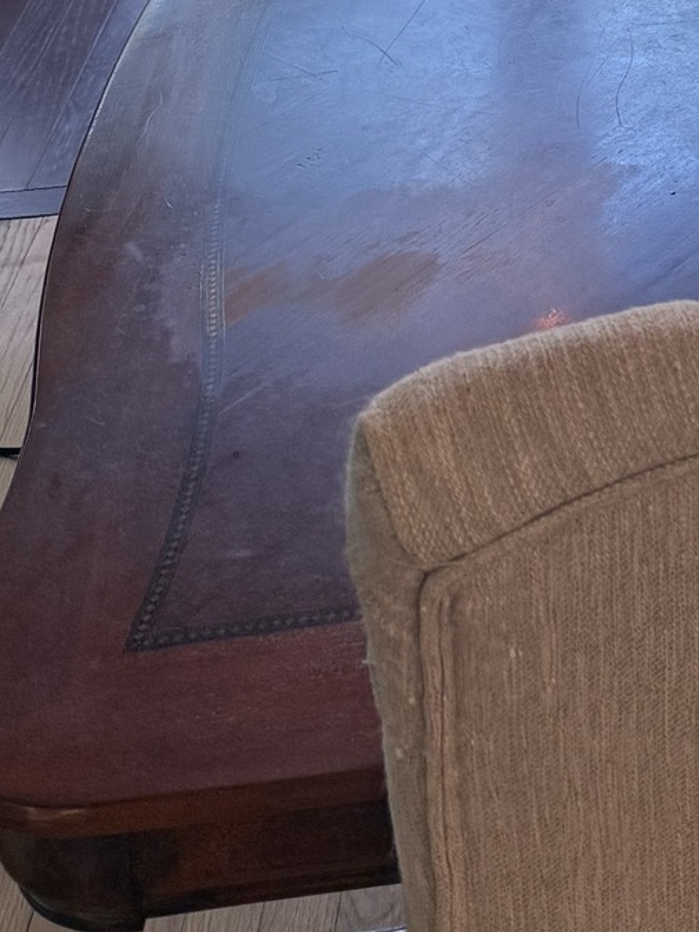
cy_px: -528
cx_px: 1170
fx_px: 2206
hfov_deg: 15.9
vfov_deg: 20.0
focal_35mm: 82
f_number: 1.78
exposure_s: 1/120
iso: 160
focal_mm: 6.76
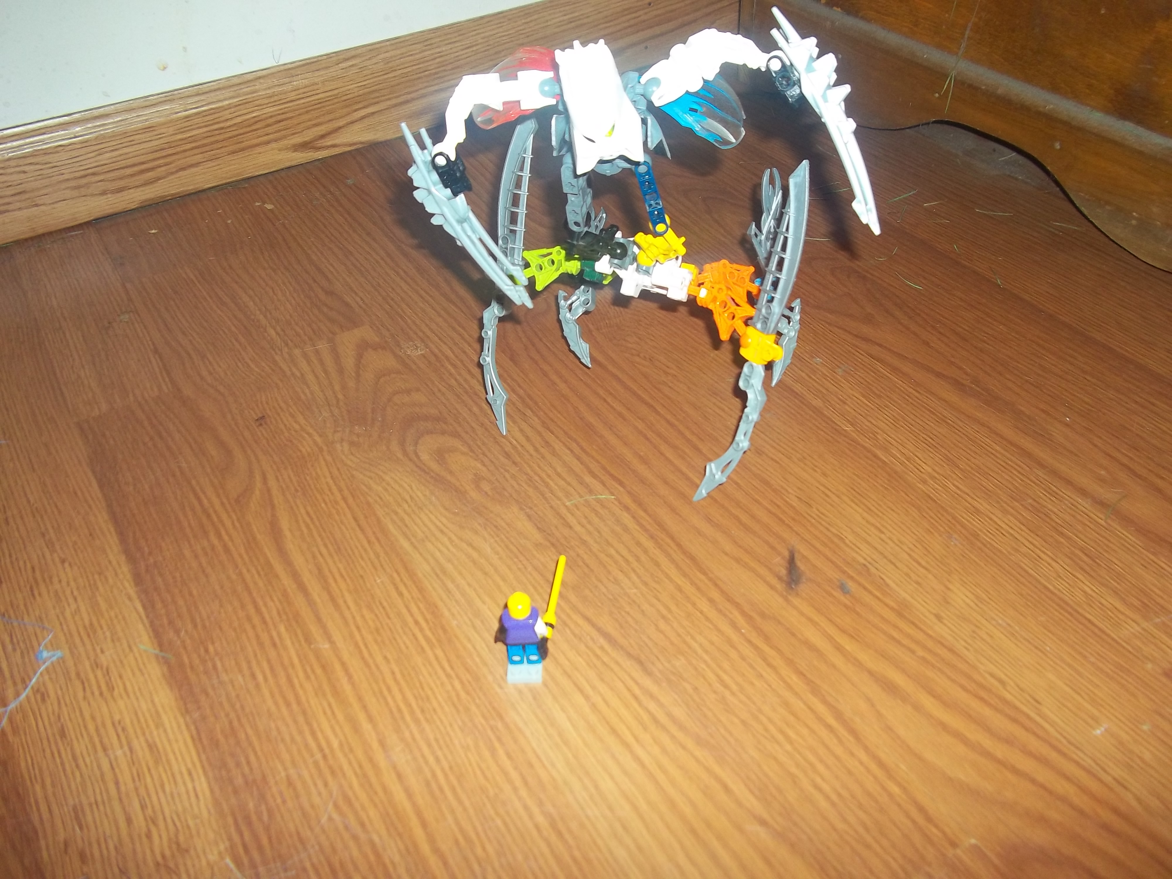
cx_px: 586
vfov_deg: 44.2
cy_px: 440
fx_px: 1083
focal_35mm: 32
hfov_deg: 56.8
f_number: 2.9
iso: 80
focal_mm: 5.7
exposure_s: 1/30
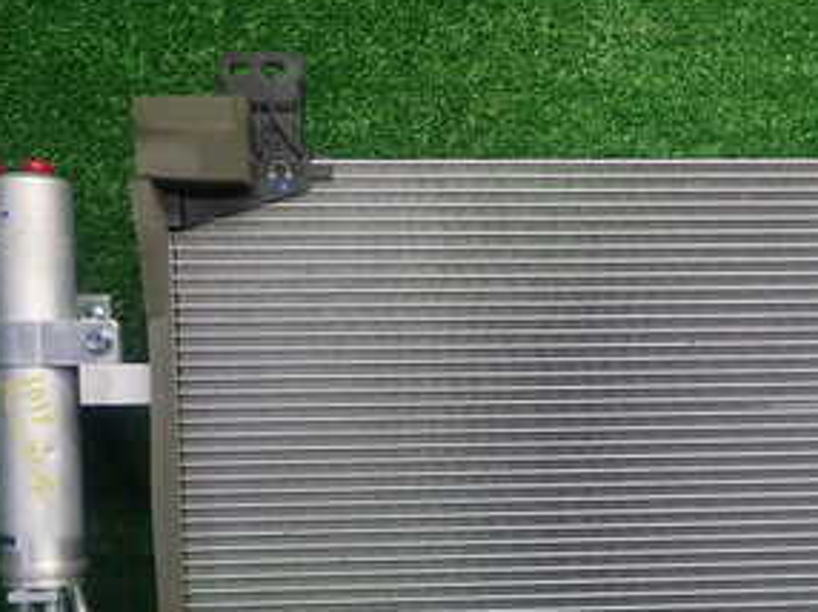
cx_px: 661
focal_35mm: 63
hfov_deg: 30.0
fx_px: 1487
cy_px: 489
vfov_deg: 22.9
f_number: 2.3
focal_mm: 5.4
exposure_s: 1/60
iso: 160
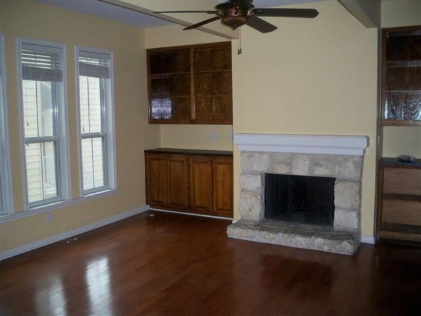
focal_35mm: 35
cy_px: 158
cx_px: 210
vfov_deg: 40.7
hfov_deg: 52.6
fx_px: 426
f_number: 3.1
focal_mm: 6.3
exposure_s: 1/60
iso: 400
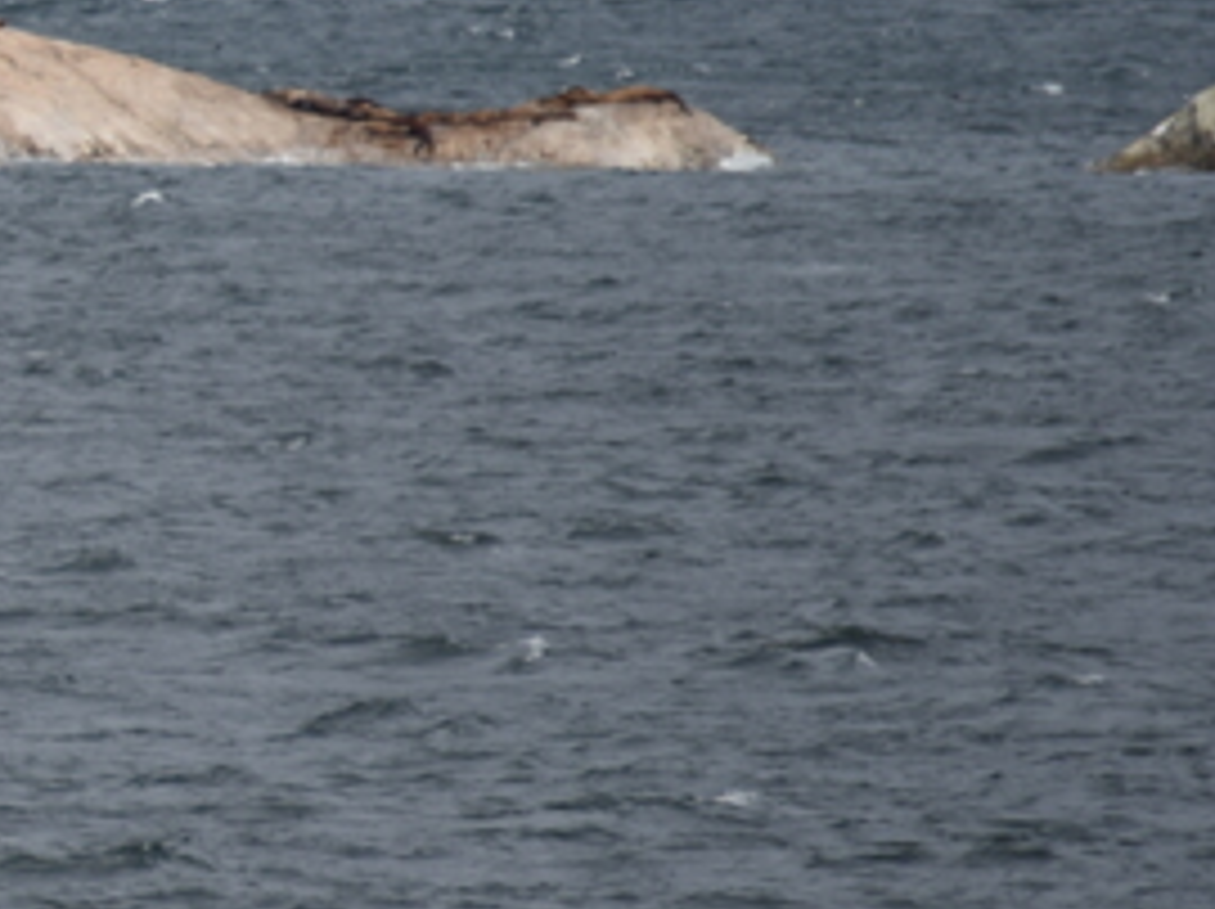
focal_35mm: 1368
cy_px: -45
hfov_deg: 1.4
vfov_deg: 1.1
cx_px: -1395
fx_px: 47973
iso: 110
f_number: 5.6
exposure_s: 1/640
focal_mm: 300
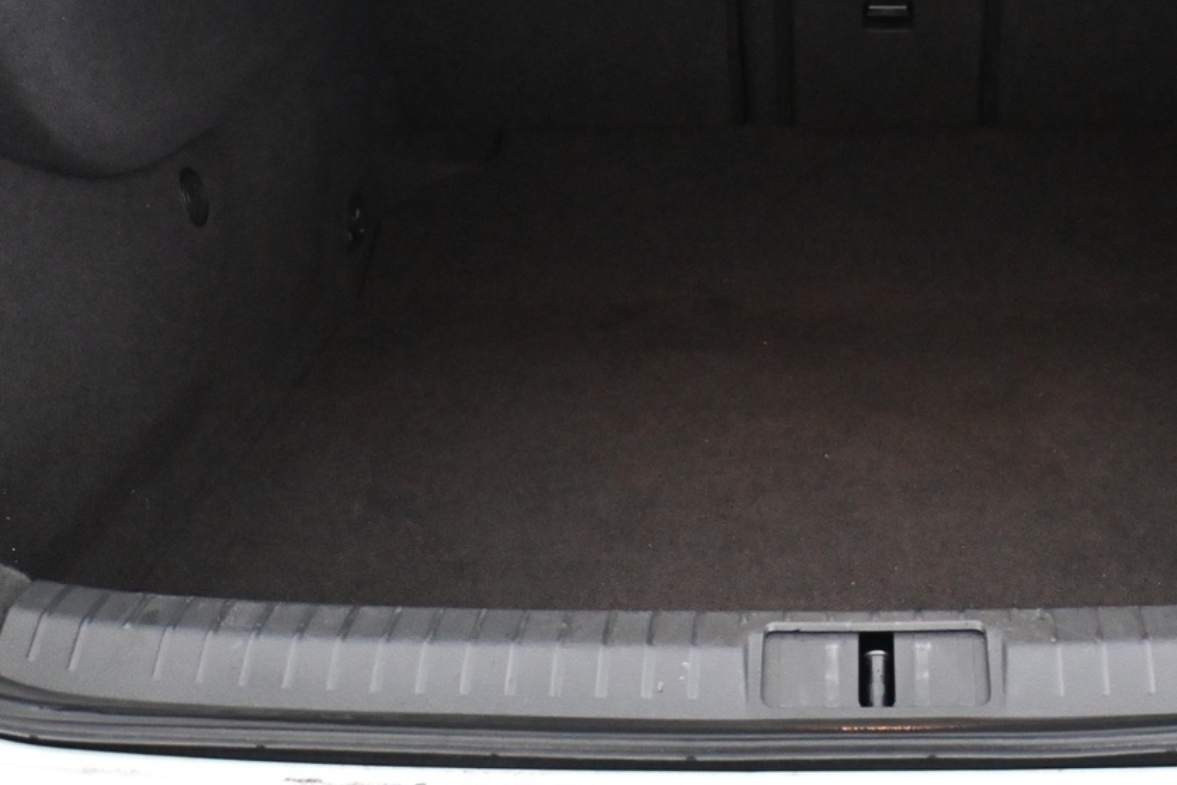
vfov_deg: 22.1
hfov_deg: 33.1
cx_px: 865
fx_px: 1944
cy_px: 31
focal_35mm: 59
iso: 5600
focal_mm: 20.5
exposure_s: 1/60
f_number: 3.8
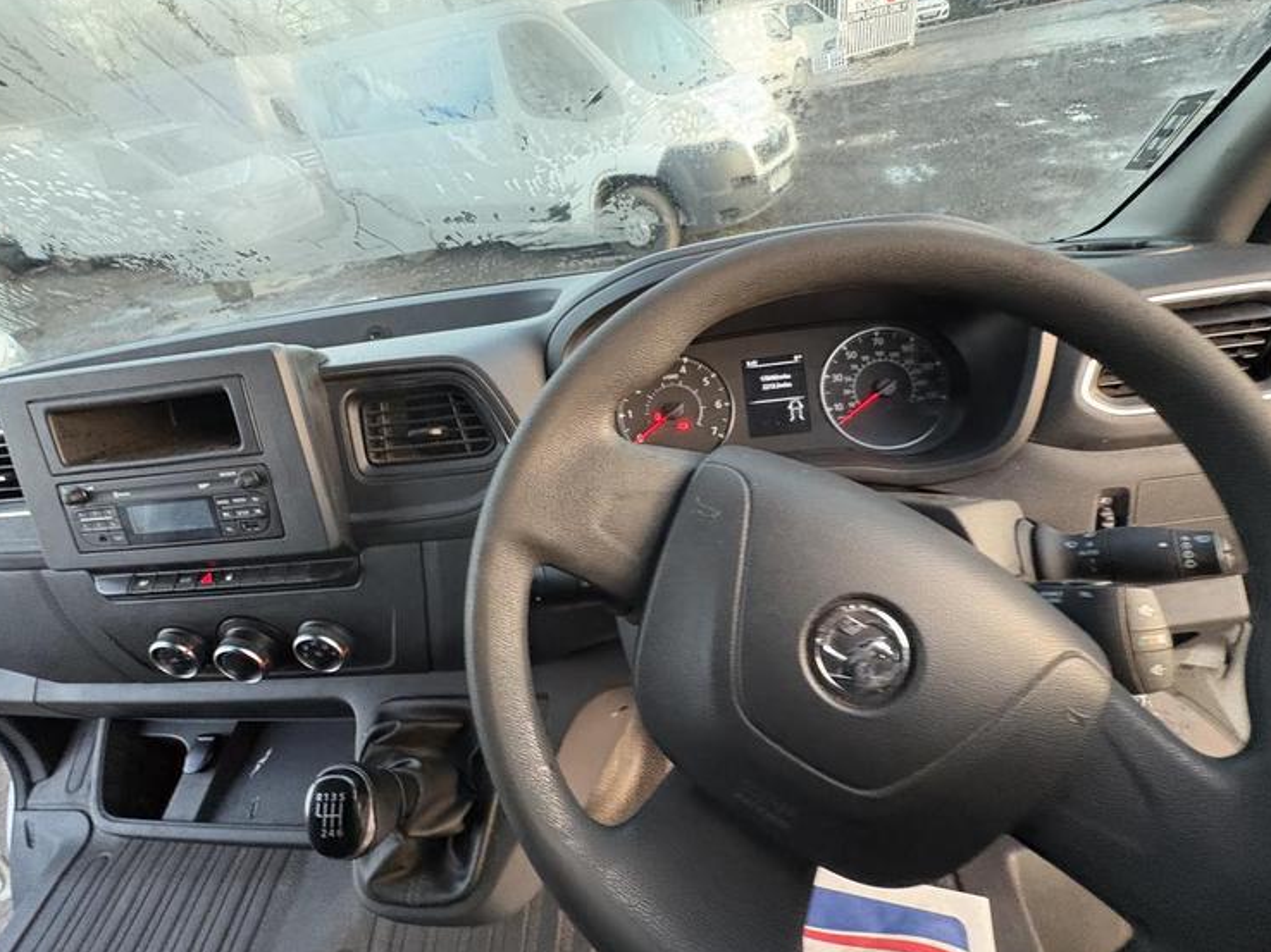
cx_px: 615
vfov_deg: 74.6
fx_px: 624
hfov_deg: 91.0
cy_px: 444
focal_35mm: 17
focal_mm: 2.22
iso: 640
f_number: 2.2
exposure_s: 1/60
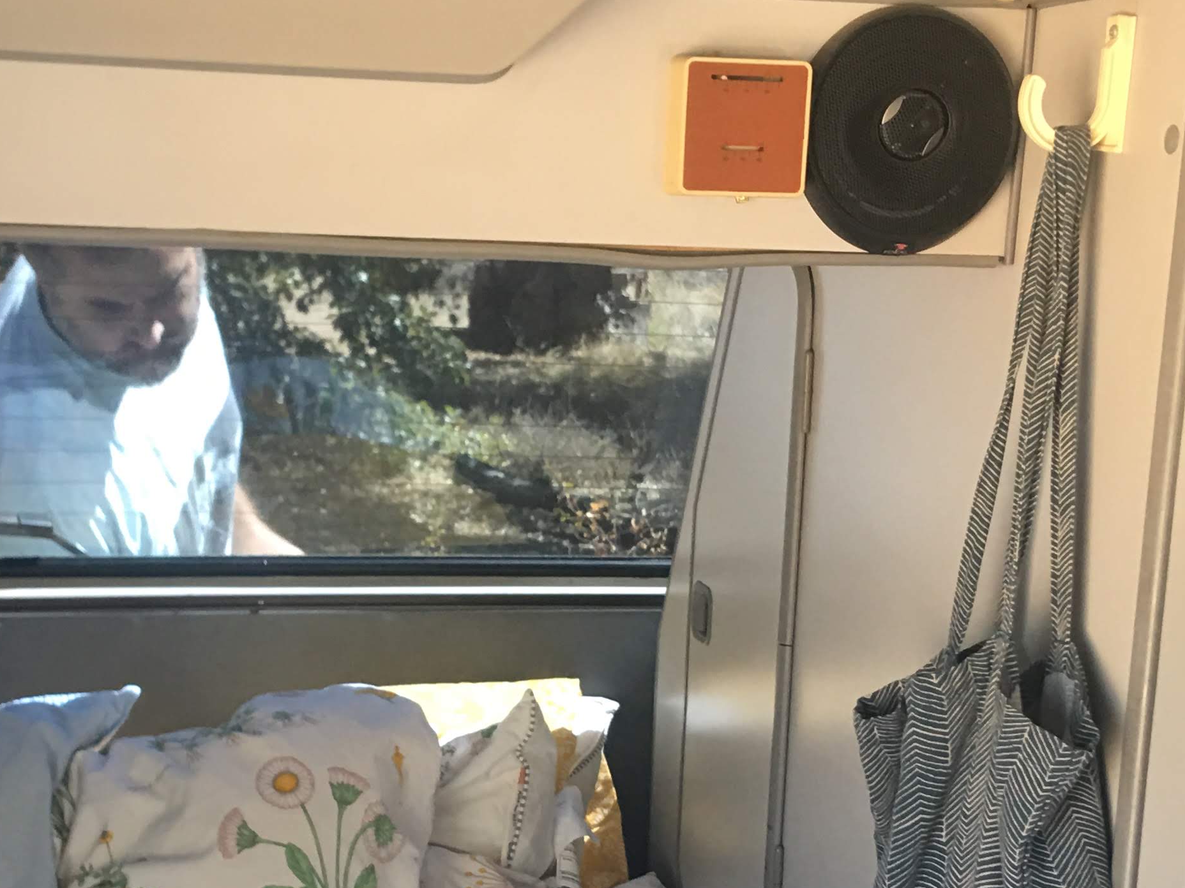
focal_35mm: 63
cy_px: 677
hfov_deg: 30.7
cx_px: 502
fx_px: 2157
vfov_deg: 23.0
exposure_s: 1/30
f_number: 2.2
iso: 40
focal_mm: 4.15
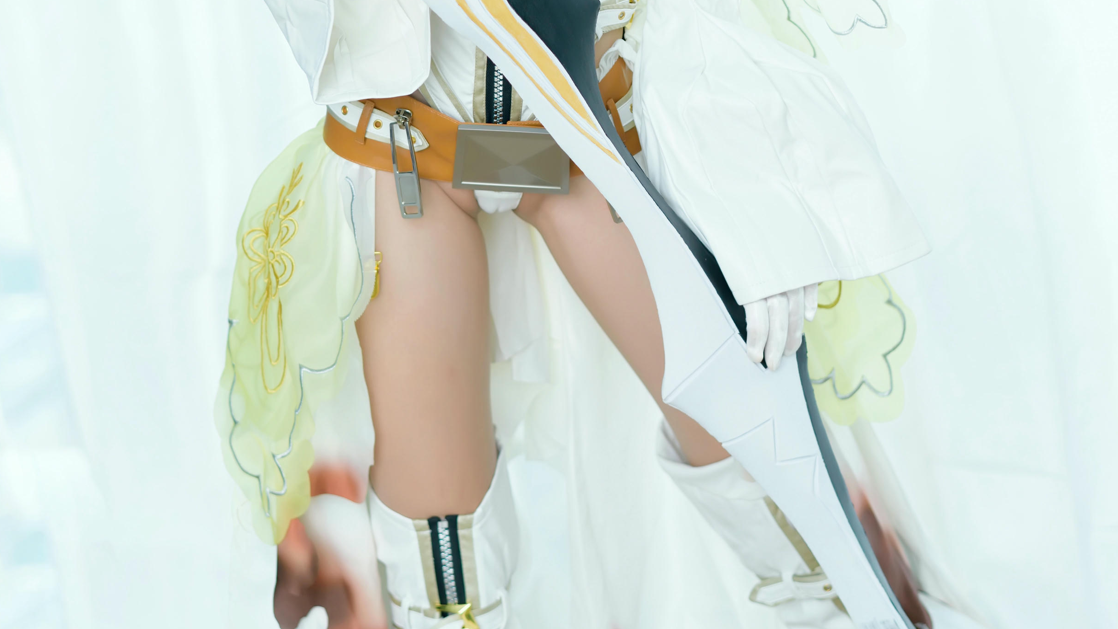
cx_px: 562
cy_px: -124
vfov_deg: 12.8
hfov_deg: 23.2
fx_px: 2727
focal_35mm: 92
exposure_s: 1/160
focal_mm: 58
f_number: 2.8
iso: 400
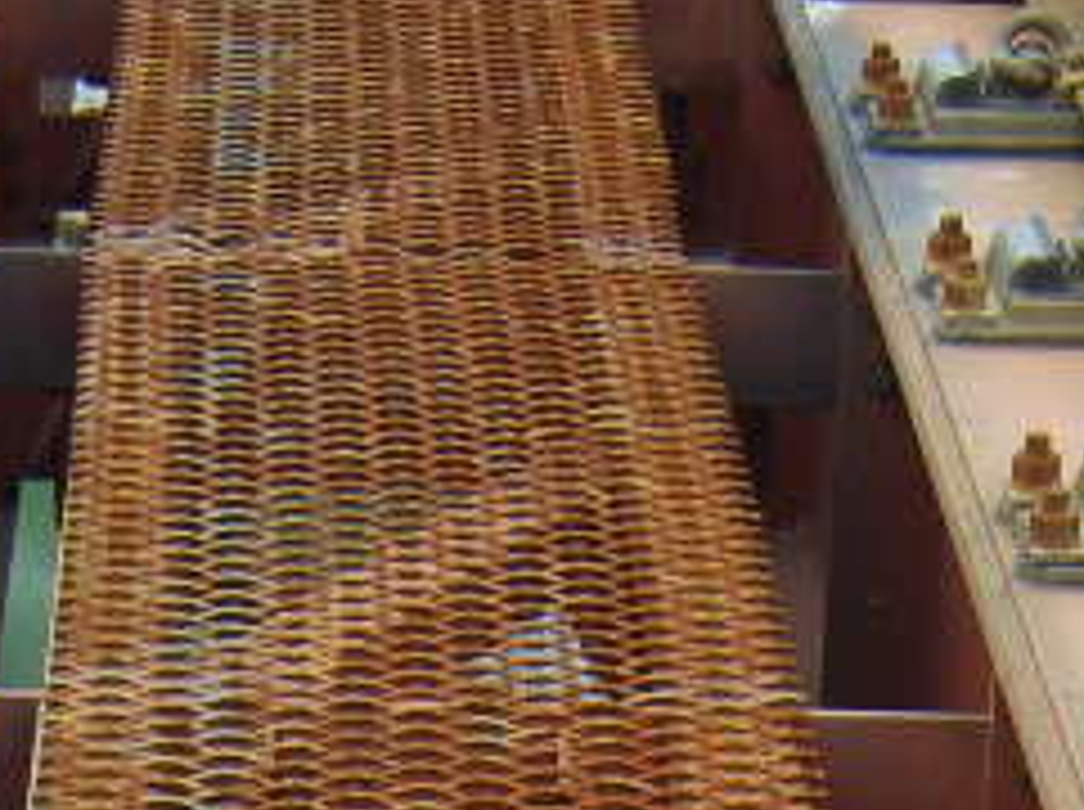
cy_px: 1534
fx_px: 4659
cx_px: 436
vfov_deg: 9.4
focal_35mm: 149
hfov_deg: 13.3
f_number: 2.8
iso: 50
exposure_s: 1/125
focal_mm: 7.4
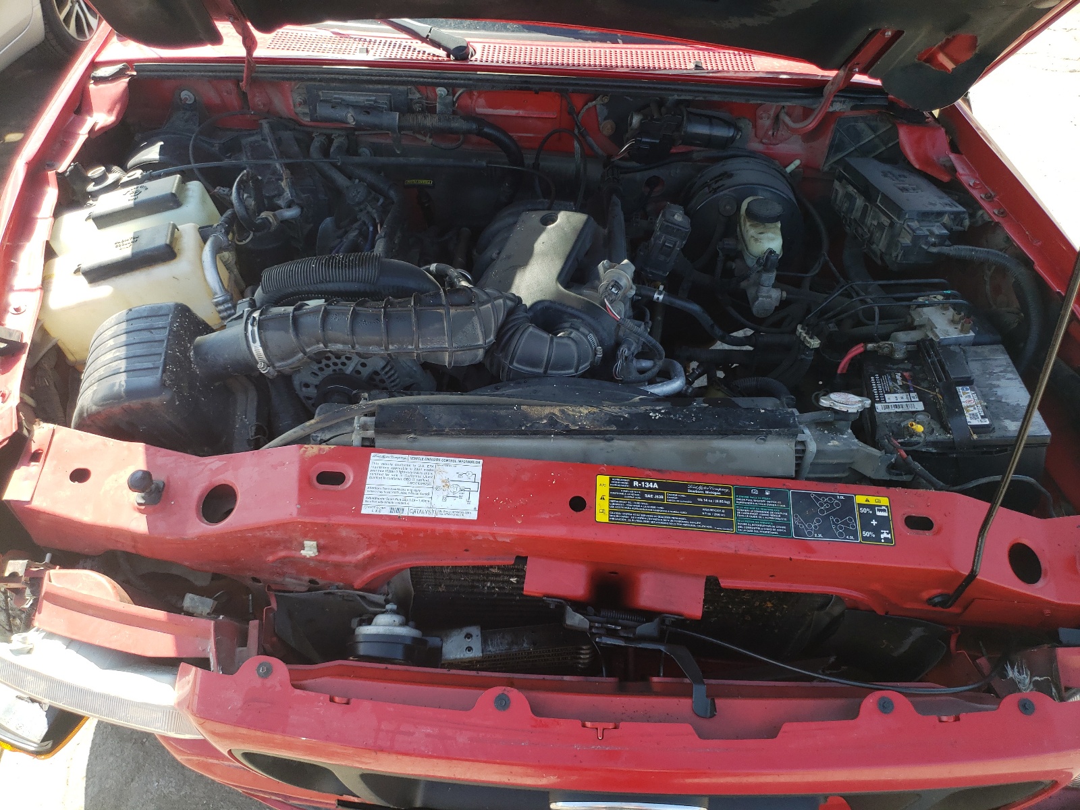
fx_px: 811
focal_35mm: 26
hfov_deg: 67.3
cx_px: 540
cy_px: 405
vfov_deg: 53.1
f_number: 1.5
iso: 50
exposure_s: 1/556
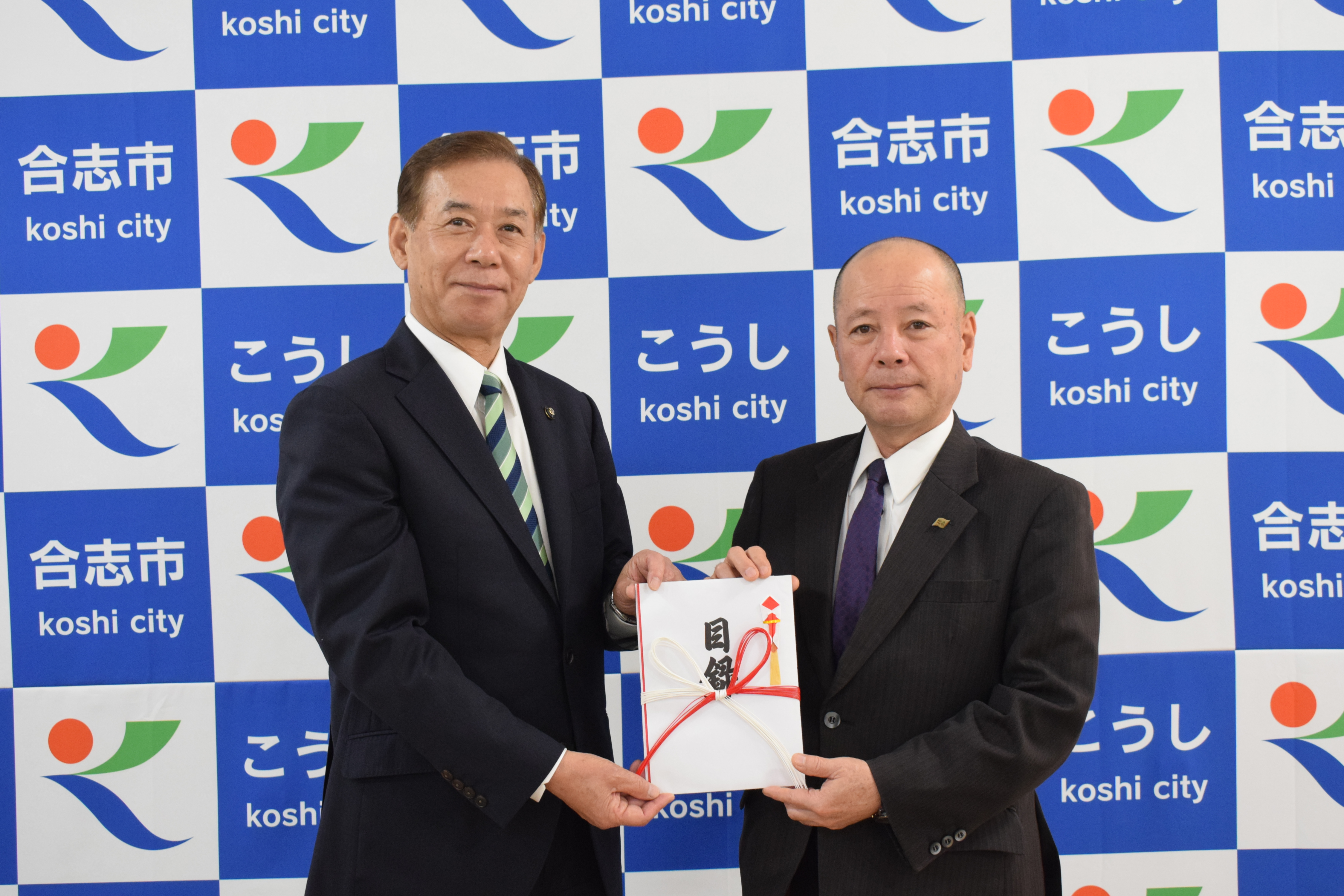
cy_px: 448
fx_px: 1736
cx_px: 672
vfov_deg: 29.0
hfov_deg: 42.3
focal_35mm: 46
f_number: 5.6
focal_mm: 31
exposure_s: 1/100
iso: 2500
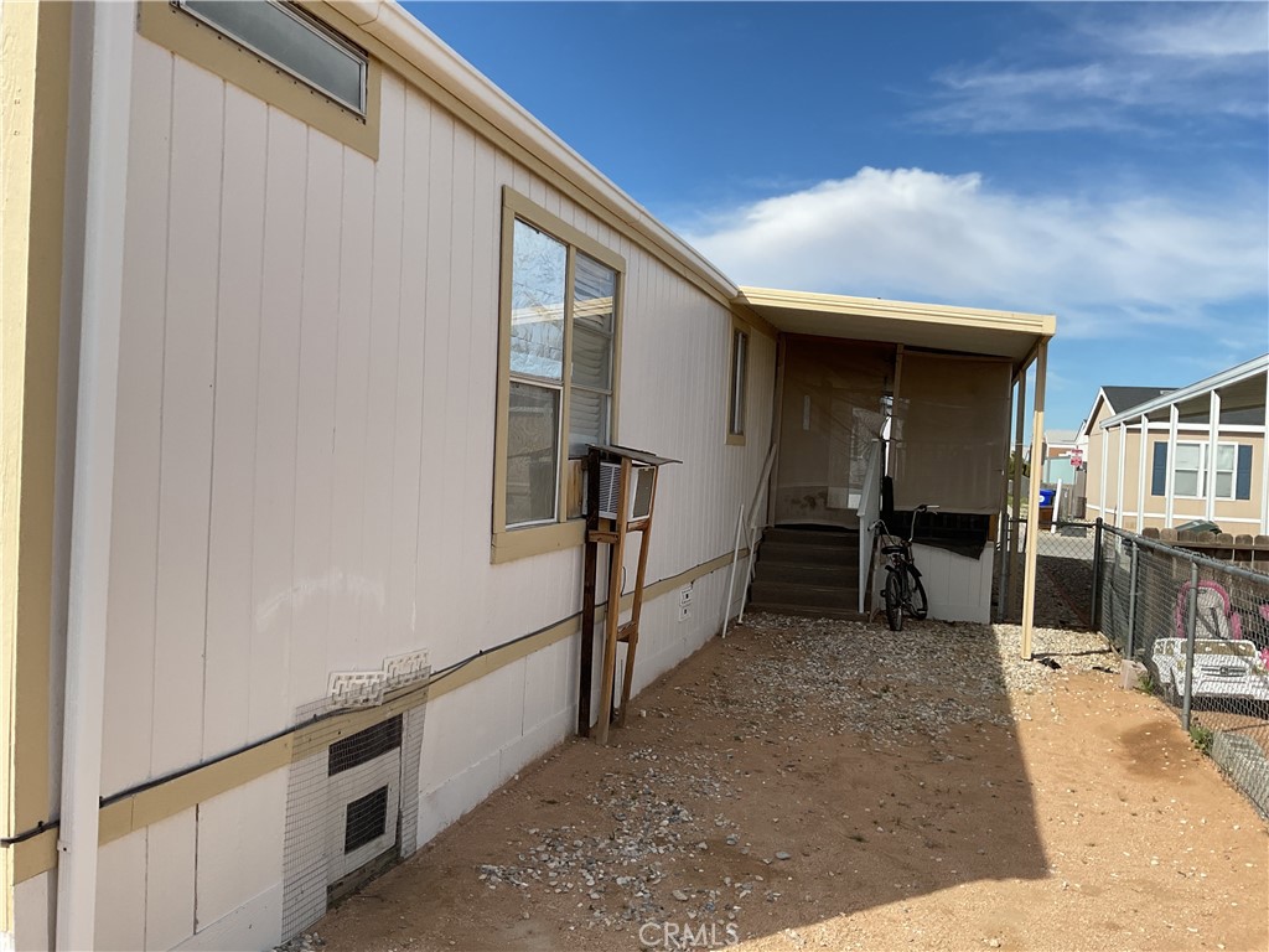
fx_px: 1063
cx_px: 634
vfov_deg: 48.2
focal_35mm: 29
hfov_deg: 61.7
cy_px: 476
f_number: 1.8
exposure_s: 1/2320
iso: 16
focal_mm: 3
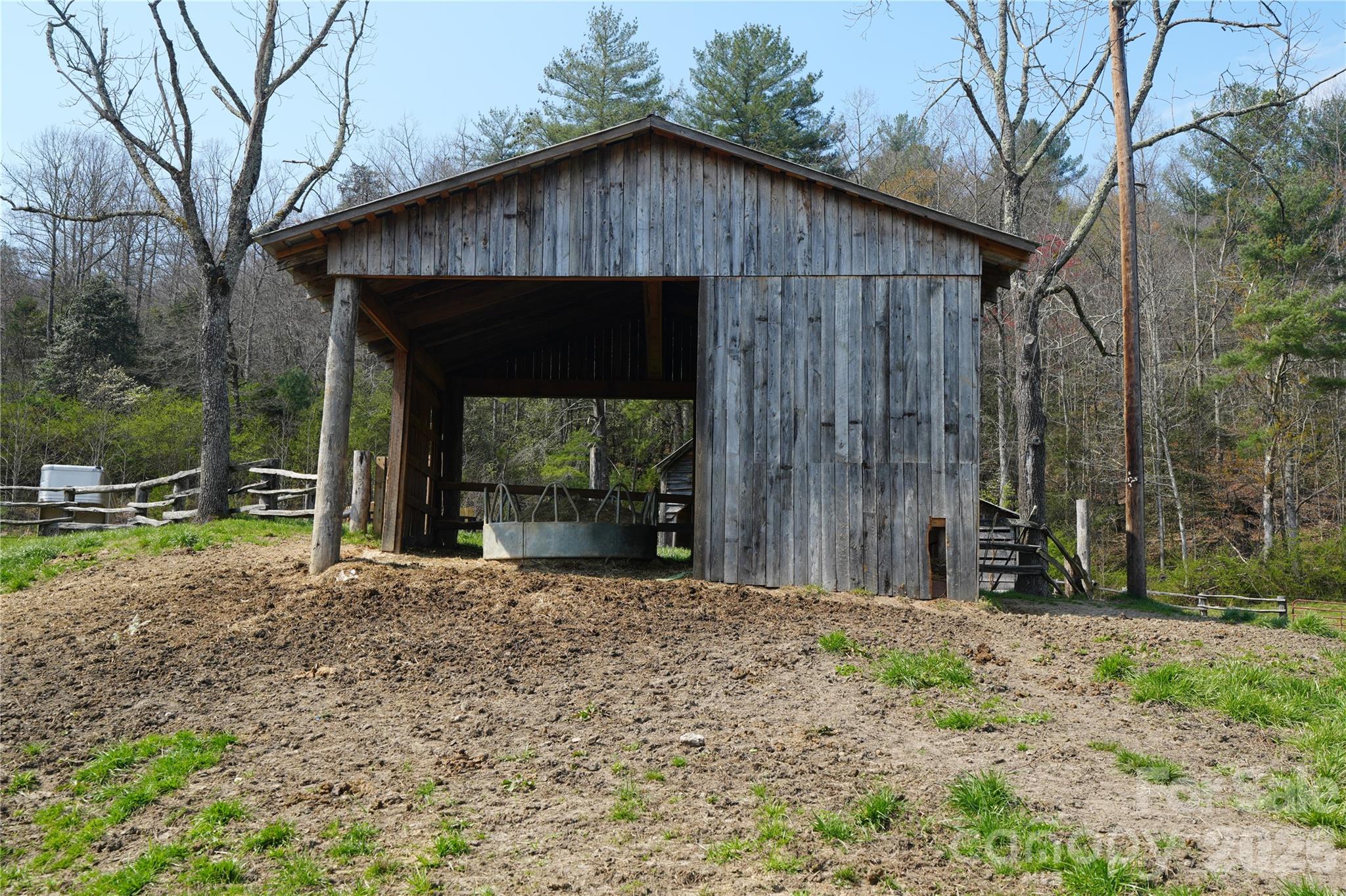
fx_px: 1234
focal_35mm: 33
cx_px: 673
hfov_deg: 57.2
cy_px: 448
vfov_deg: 40.0
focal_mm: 33
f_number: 9
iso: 100
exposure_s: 1/125
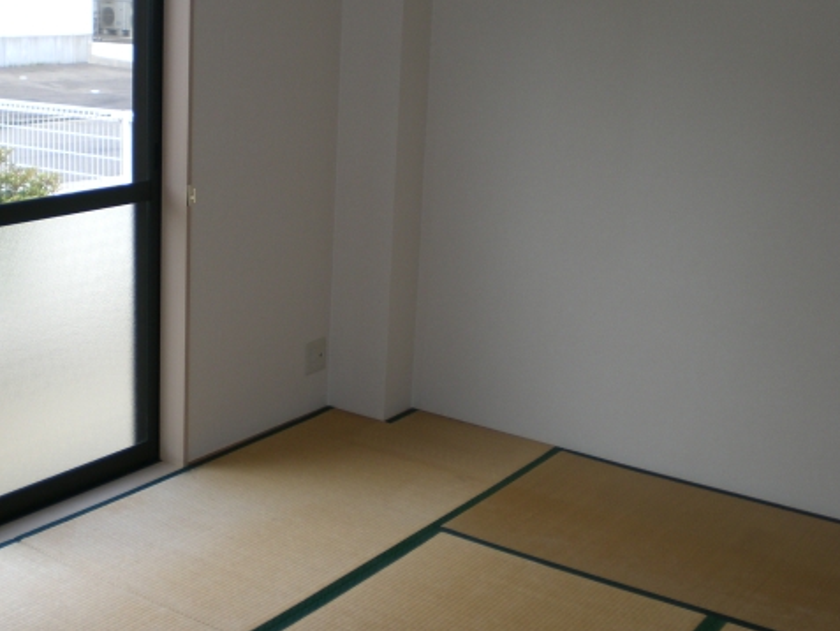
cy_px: 293
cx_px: 310
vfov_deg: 28.6
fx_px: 1238
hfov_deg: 37.2
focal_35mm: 51
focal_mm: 6.3
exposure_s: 1/160
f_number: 3.1
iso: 50
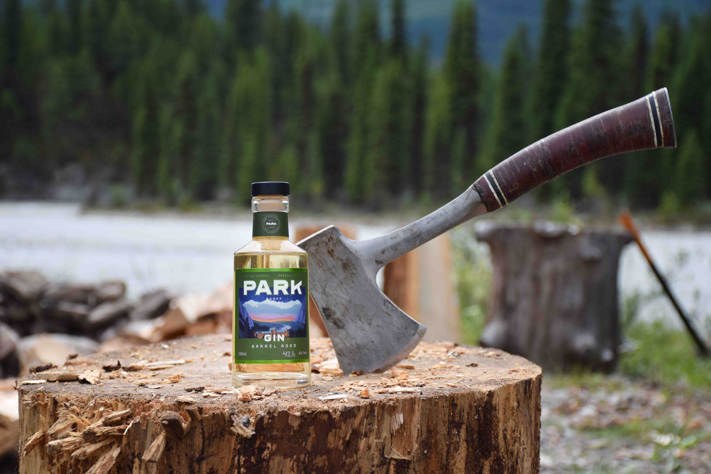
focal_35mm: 78
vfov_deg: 17.5
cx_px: 356
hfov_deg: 26.0
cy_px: 237
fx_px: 1540
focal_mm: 52
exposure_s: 1/640
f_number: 4.8
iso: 100
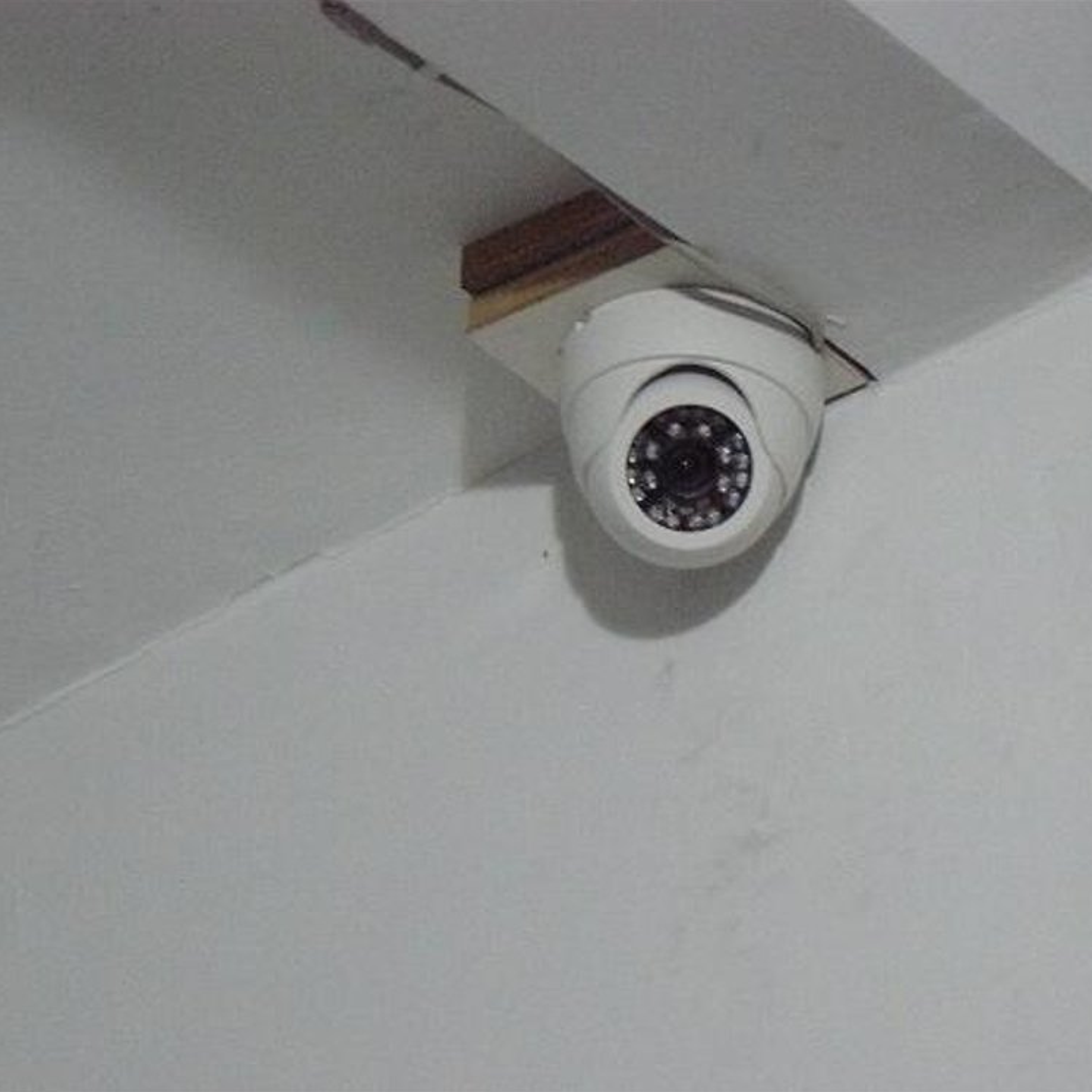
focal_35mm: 147
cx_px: 684
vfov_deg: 11.9
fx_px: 5246
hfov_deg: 11.9
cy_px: 547
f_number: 3.2
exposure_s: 1/13
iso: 800
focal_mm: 20.7
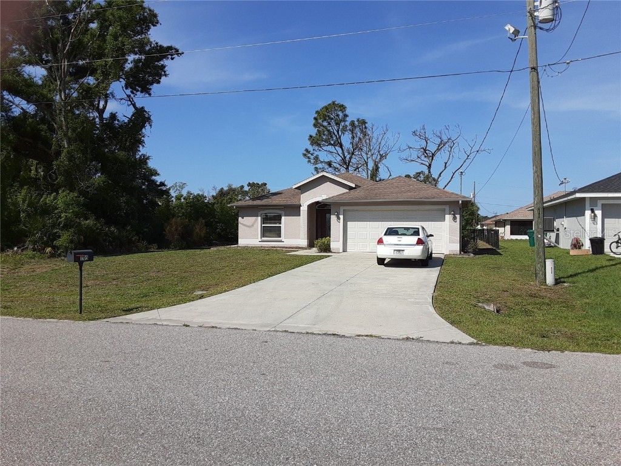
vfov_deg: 51.4
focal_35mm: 27
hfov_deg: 65.3
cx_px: 310
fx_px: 484
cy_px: 233
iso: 40
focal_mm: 2.91
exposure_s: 1/2370
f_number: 1.9
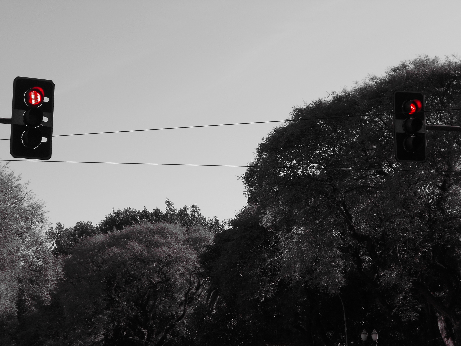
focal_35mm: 76
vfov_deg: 19.4
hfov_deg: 25.7
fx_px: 1012
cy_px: 173
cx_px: 230
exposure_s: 1/250
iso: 80
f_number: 5.8
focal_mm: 13.5
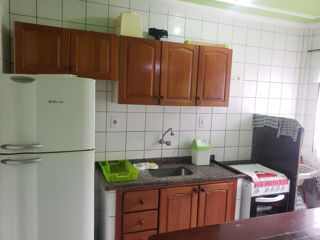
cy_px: 120
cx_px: 160
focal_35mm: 26
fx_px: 240
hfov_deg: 67.3
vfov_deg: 53.1
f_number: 2.4
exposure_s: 1/60
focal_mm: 4.3
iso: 320
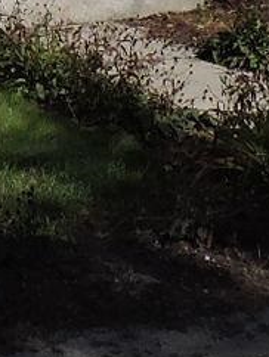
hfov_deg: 7.3
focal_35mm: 198
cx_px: -231
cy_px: -462
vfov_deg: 9.1
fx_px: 2048
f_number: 4.4
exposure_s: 1/1600
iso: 160
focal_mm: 5.4
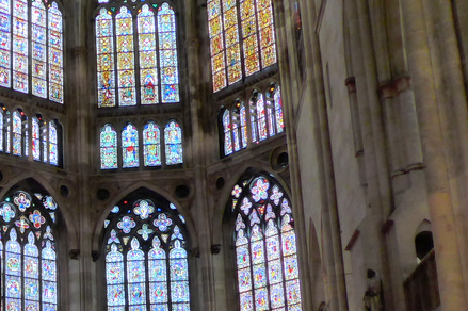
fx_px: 883
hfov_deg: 28.5
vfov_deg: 19.8
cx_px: 45
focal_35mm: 68
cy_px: 238
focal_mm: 6
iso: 400
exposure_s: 1/10
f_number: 2
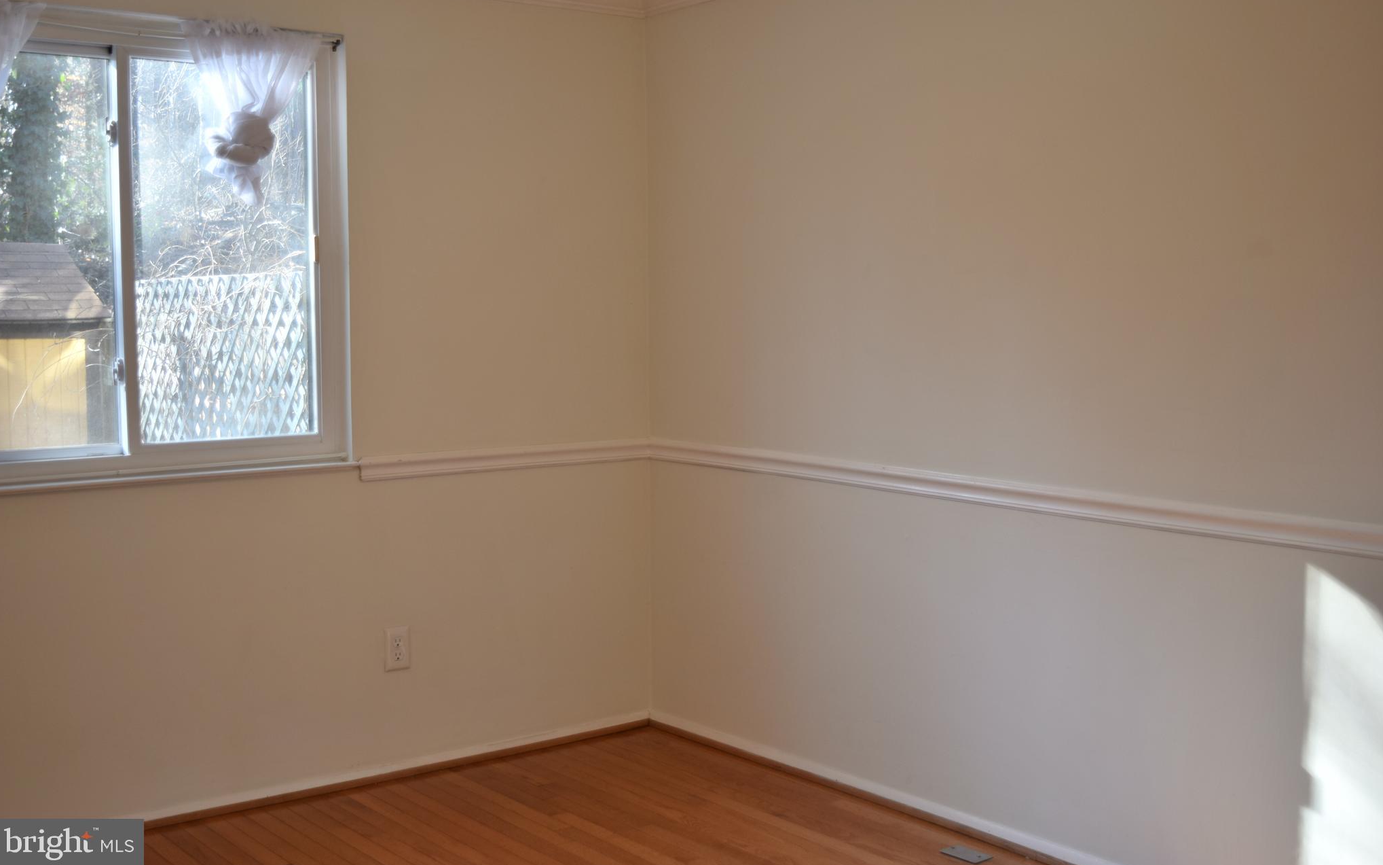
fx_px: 1565
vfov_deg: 30.9
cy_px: 404
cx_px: 688
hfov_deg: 47.7
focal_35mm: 42
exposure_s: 1/40
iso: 100
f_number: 4
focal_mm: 27
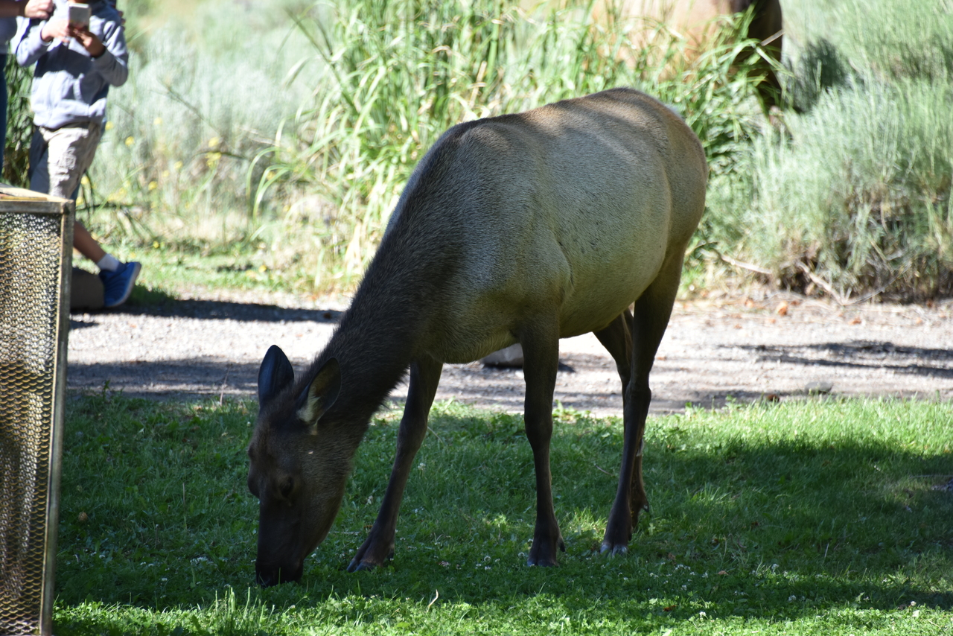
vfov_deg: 4.6
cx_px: 476
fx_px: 7943
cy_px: 318
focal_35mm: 300
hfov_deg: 6.9
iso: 720
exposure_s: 1/640
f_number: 5.6
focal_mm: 300
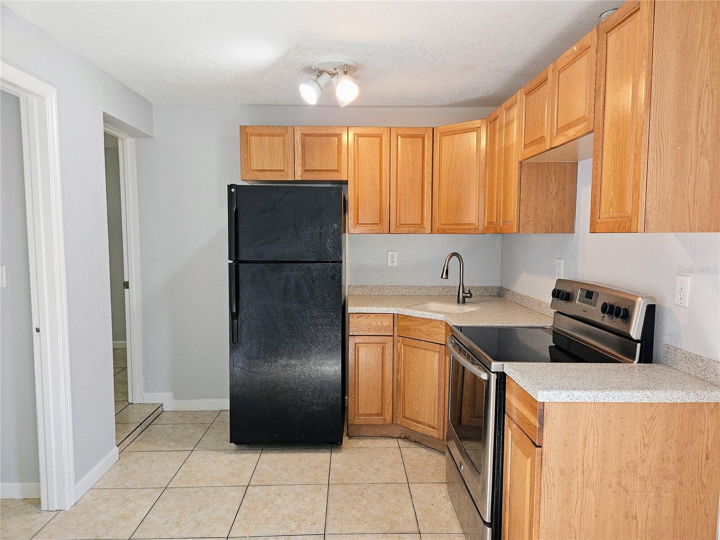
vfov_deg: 58.9
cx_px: 360
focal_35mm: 23
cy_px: 270
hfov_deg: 73.9
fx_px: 478
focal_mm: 5.4
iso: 100
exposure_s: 1/60
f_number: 1.8
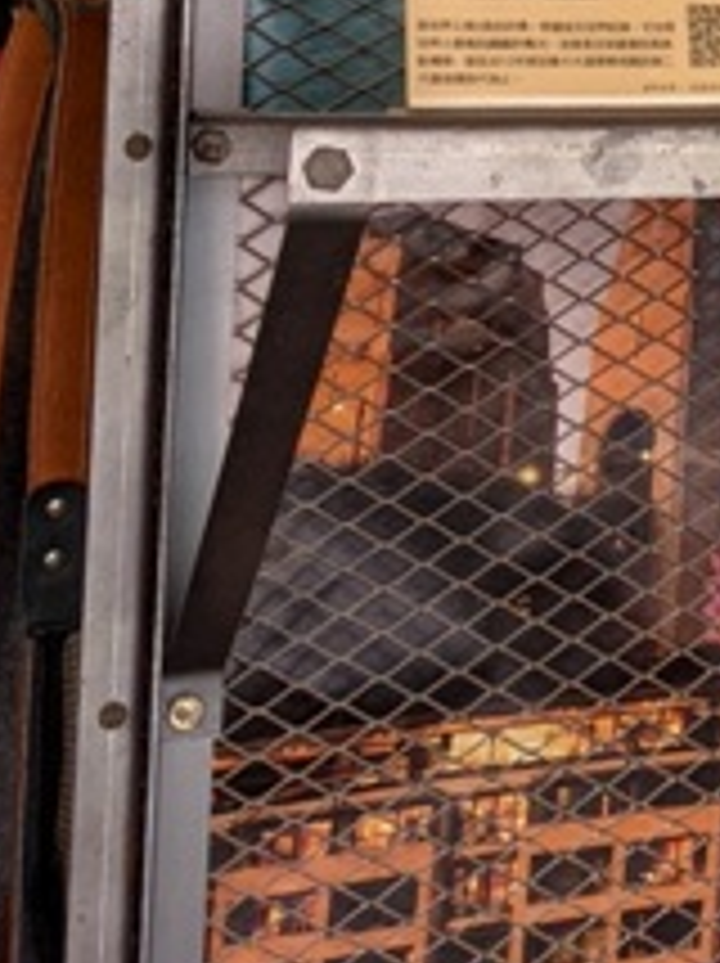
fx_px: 2807
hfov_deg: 13.2
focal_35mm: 101
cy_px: -184
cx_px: 1282
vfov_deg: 18.5
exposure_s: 1/120
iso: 82
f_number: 1.73
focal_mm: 4.38
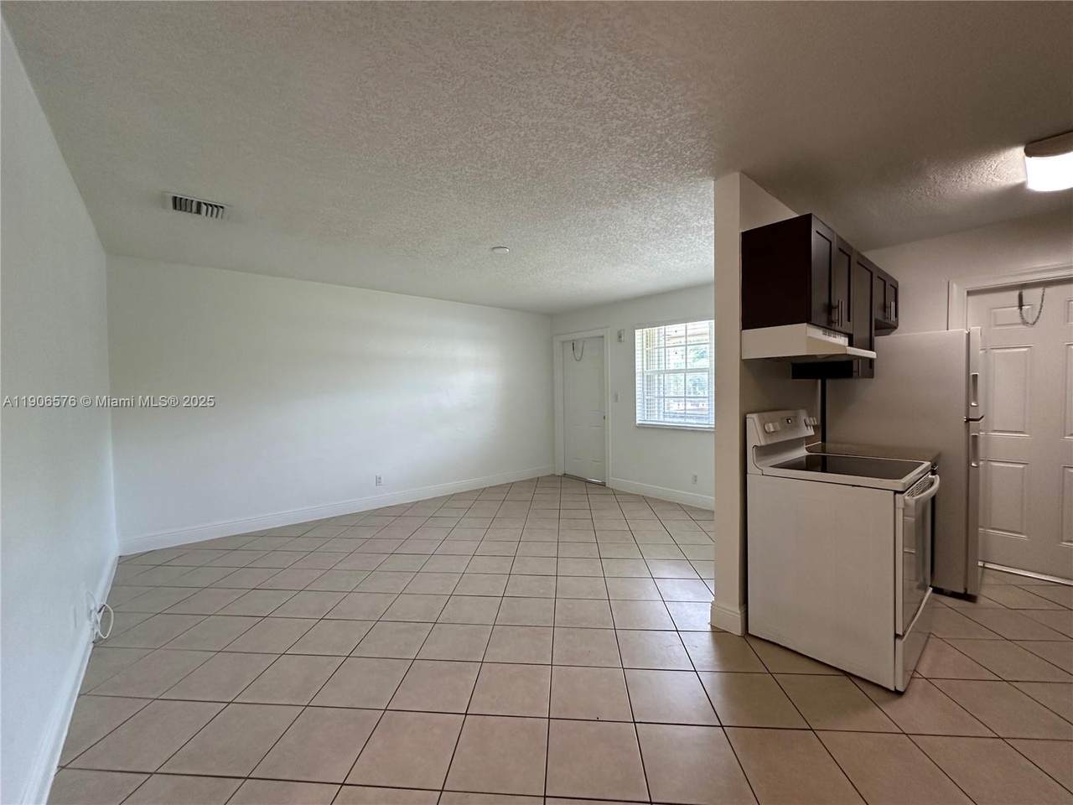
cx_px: 536
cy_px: 402
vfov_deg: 85.7
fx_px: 434
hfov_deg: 102.1
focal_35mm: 14
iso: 200
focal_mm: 2.22
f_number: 2.2
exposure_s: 1/120
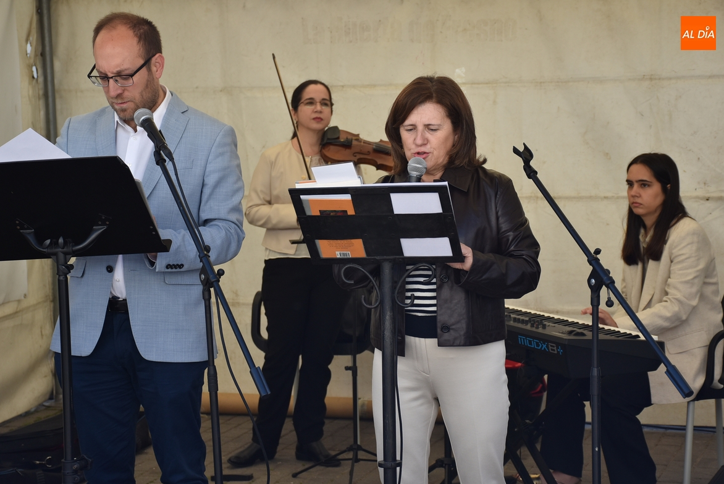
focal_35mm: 86
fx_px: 1731
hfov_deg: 23.6
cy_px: 239
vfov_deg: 15.9
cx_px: 370
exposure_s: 1/400
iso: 200
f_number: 4.8
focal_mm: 56
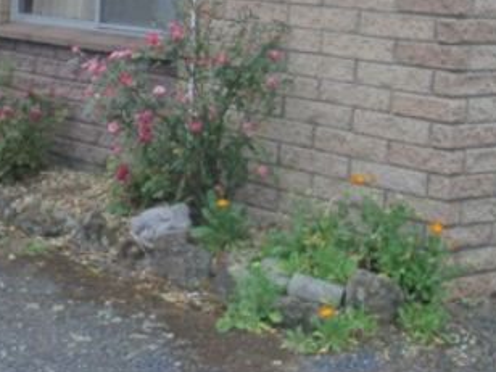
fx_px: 1304
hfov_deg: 21.2
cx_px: 81
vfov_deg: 15.9
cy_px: -13
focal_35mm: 91
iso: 160
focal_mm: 6.3
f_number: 3
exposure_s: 1/640
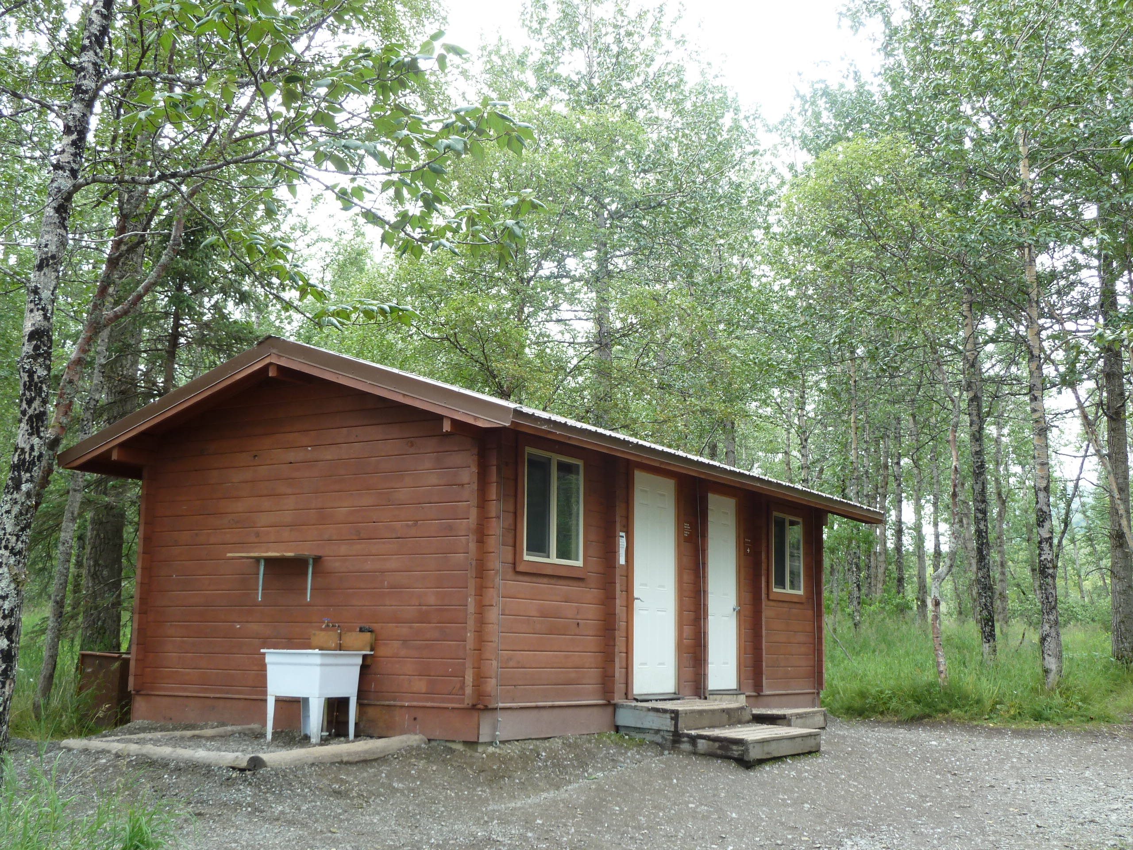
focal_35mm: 42
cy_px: 425
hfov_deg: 44.8
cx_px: 566
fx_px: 1375
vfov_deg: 34.3
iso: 80
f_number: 3.7
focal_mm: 6.9
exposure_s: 1/60
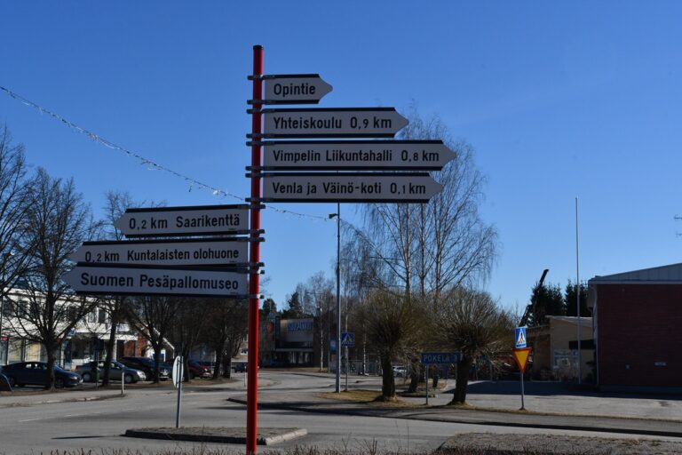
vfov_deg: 23.8
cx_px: 341
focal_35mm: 57
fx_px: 1080
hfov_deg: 35.1
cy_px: 228
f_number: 16
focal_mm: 38
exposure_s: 1/1000
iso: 640
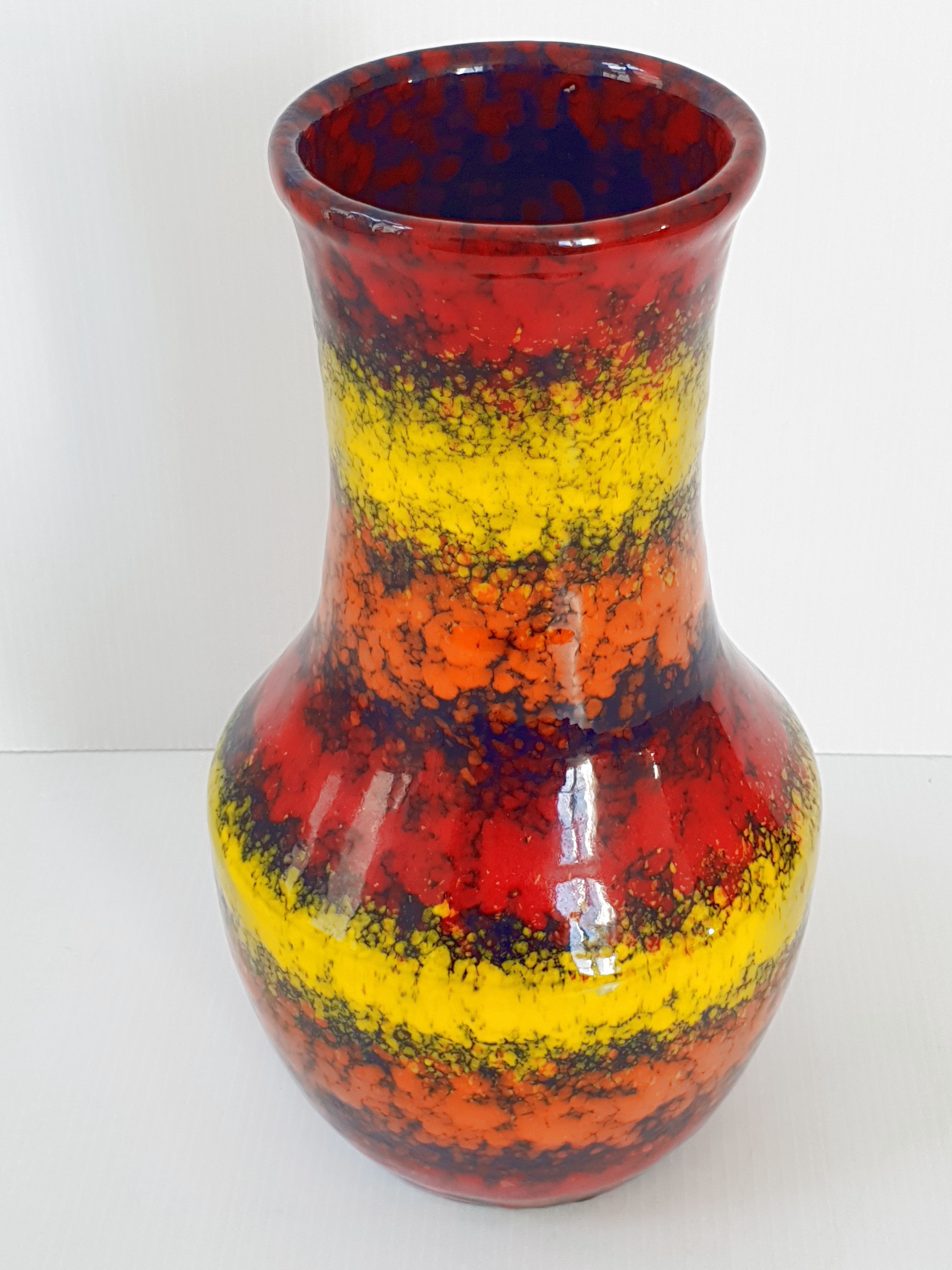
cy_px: 635
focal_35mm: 26
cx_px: 476
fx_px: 953
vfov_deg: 67.3
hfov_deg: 53.1
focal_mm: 4.3
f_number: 2.4
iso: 64
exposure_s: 1/50
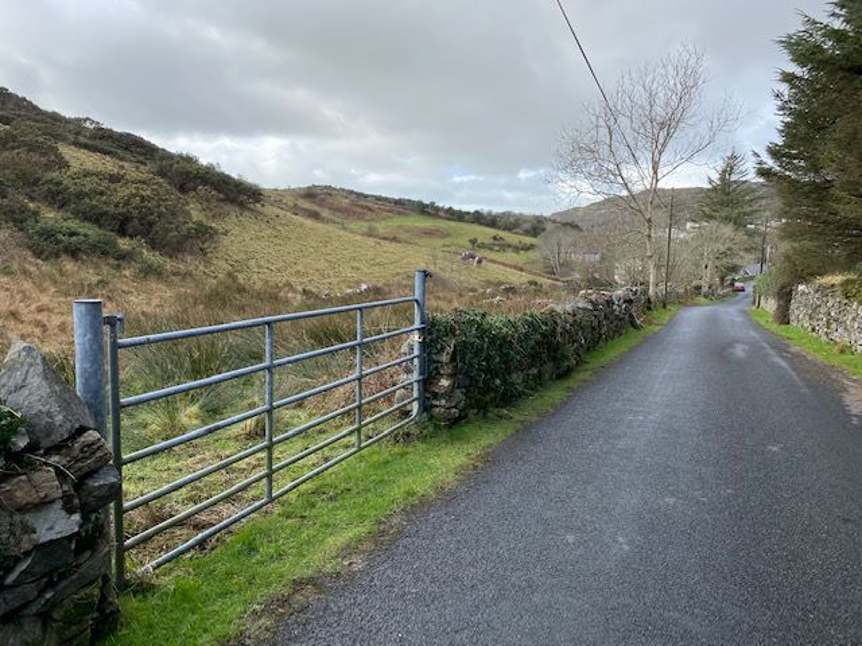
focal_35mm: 26
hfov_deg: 67.3
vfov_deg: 53.1
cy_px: 323
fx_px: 647
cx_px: 431
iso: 32
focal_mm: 4.25
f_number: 1.8
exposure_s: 1/905
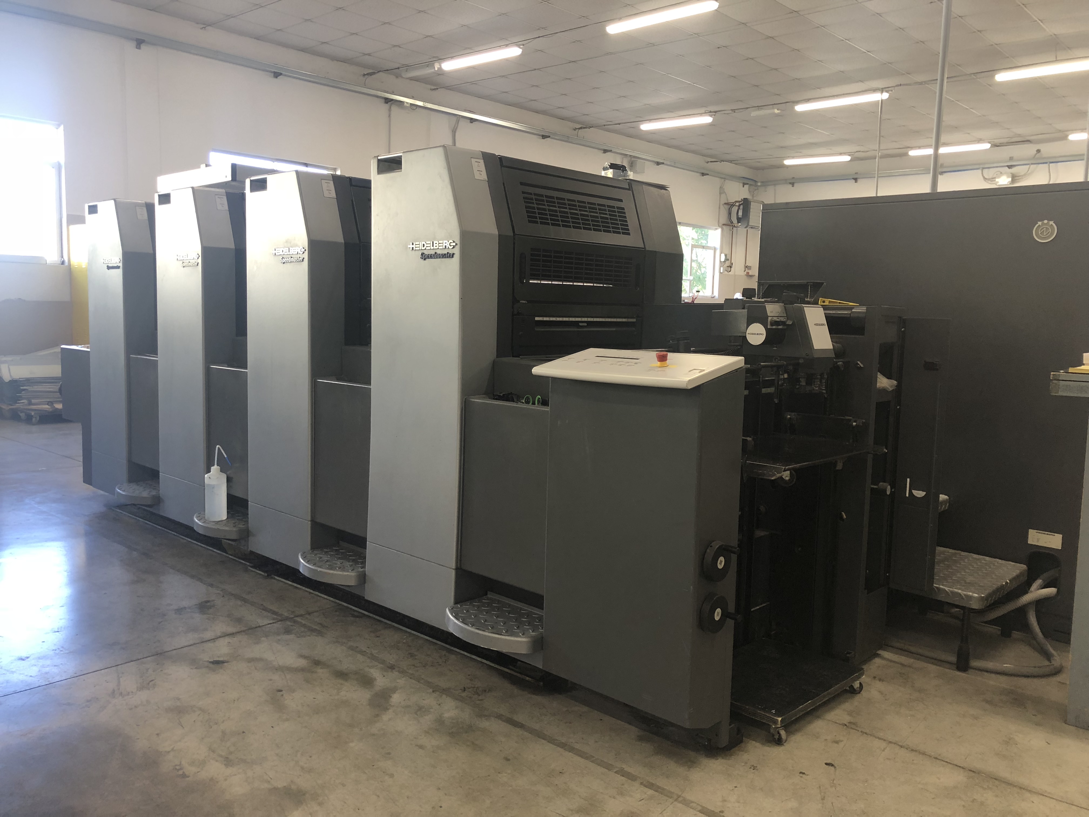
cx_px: 544
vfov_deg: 49.7
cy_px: 408
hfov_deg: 63.4
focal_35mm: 28
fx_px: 881
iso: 25
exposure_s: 1/33
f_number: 1.8
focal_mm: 4
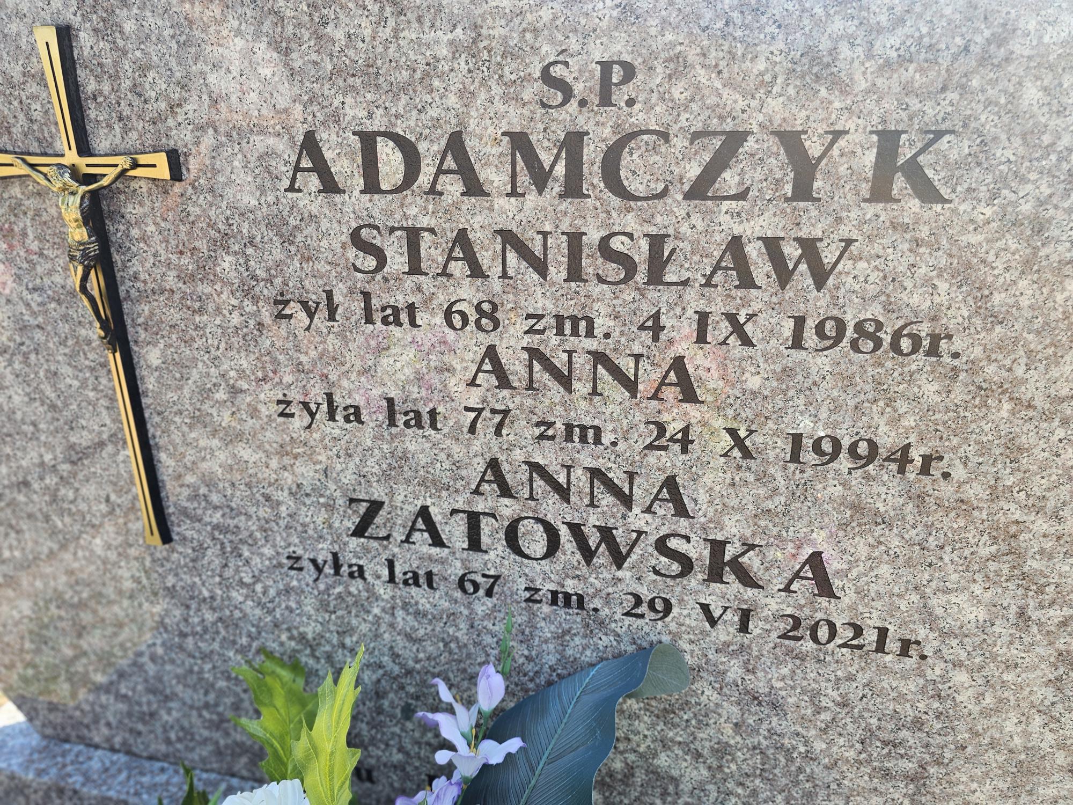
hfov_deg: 73.9
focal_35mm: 23
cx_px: 536
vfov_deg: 58.9
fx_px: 713
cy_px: 402
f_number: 1.7
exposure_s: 1/136
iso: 10
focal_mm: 6.3
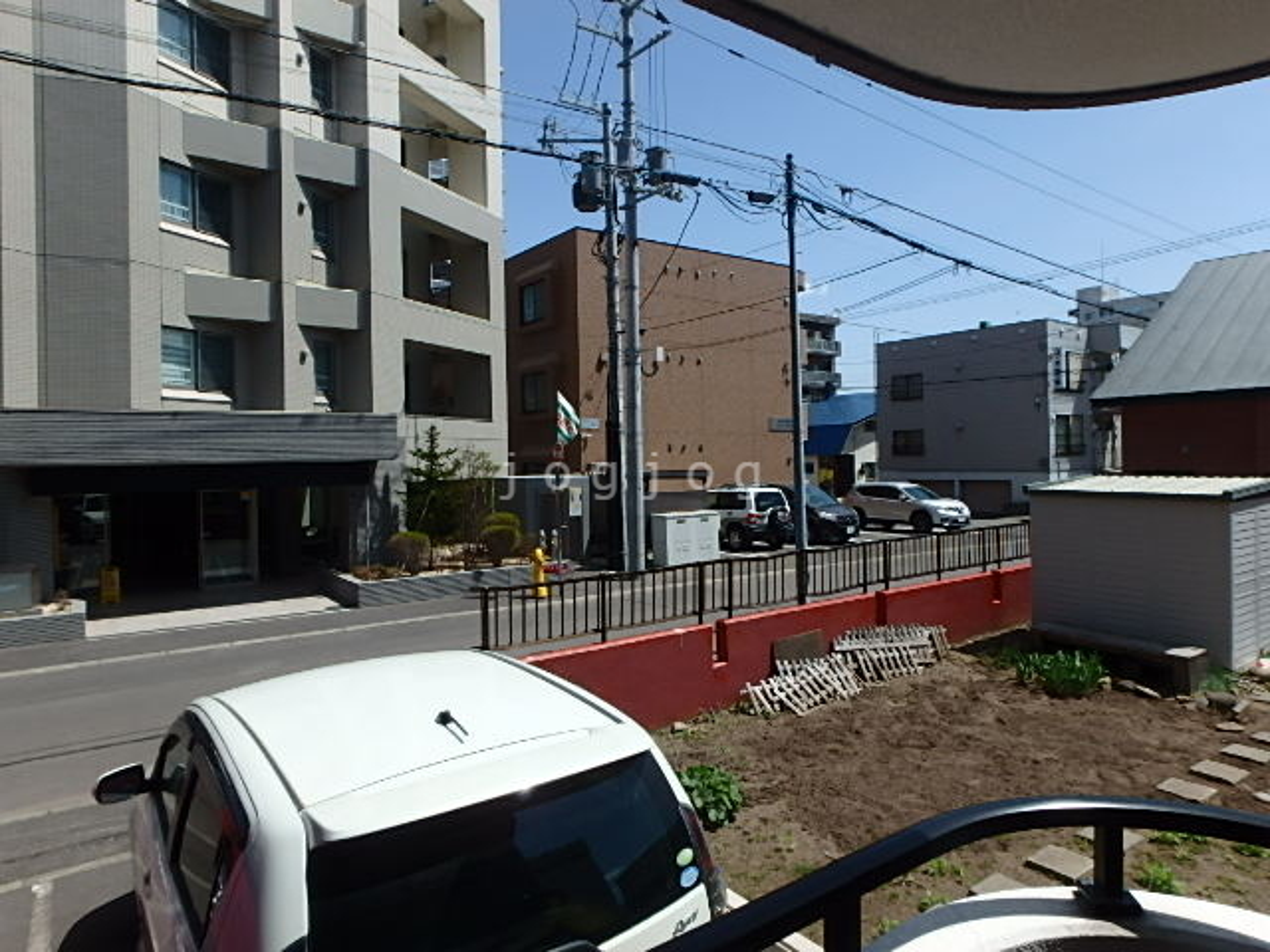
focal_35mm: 21
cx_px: 635
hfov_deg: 79.0
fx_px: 770
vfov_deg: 63.4
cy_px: 476
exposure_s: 1/500
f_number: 6
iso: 125
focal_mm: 3.7
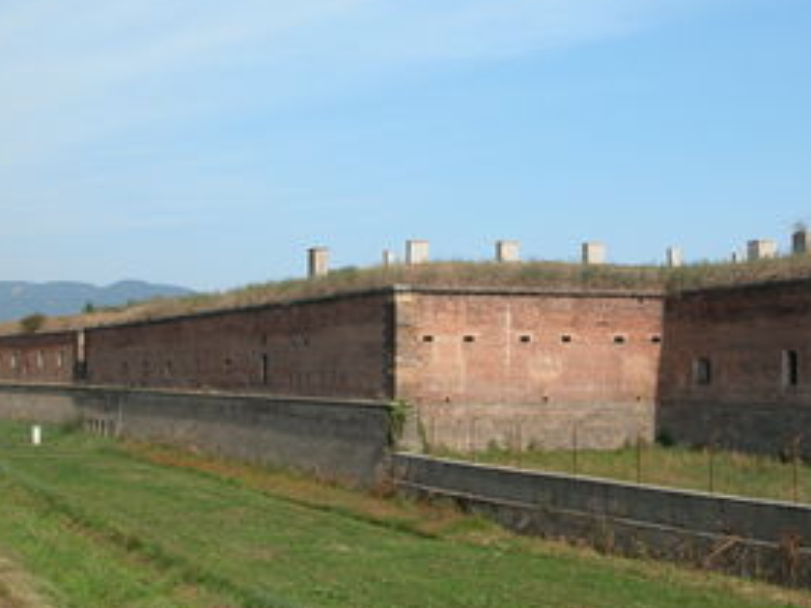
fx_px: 1171
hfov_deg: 38.1
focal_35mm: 50
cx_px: 452
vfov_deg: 29.1
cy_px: 321
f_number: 6.3
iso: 100
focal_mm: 8.9
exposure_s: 1/299
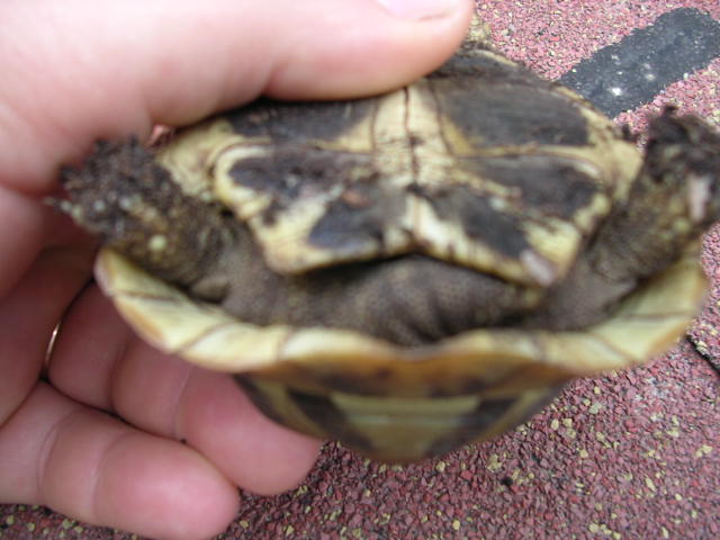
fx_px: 790
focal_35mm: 38
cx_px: 360
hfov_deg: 49.0
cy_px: 270
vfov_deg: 37.7
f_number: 2.8
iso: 100
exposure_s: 1/114
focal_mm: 5.8
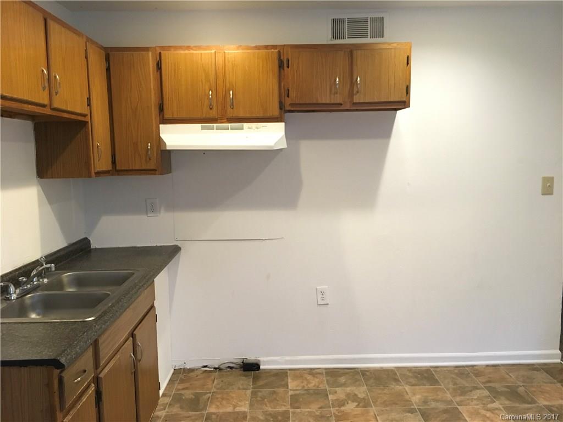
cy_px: 211
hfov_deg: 61.7
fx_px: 472
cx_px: 282
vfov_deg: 48.2
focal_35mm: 29
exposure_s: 1/24
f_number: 2.2
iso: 200
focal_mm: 4.15
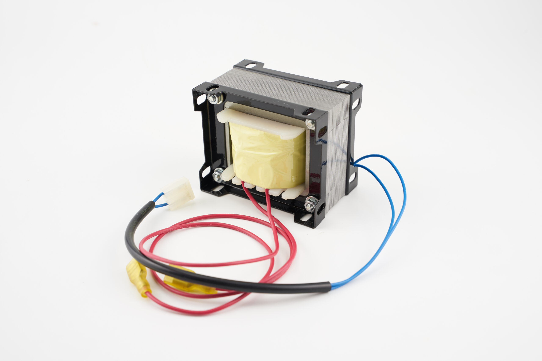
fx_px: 693
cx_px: 271
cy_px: 180
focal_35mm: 46
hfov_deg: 42.7
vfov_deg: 29.2
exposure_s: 1/25
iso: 100
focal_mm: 46
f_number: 8
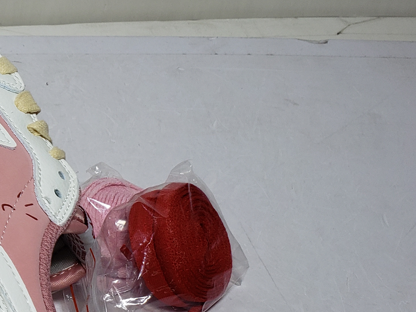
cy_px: 151
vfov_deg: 20.4
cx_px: -126
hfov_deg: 23.8
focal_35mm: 72
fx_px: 865
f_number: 2.4
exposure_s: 1/427
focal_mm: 4.3
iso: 50
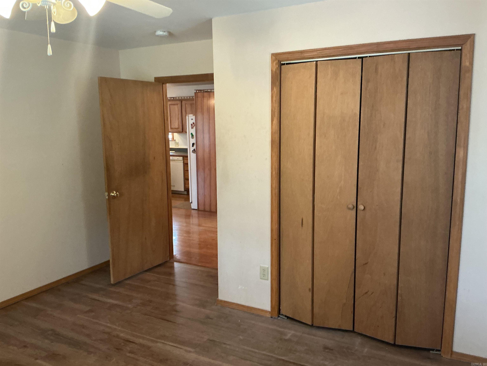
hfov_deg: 61.7
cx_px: 244
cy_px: 183
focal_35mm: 29
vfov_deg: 48.2
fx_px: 408
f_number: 1.8
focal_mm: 3
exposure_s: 1/40
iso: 200
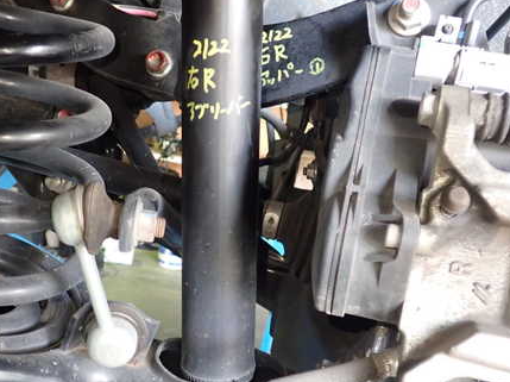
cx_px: 216
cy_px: 196
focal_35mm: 42
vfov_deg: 34.3
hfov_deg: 44.7
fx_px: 618
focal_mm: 5.4
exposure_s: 1/30
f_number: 2.3
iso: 640
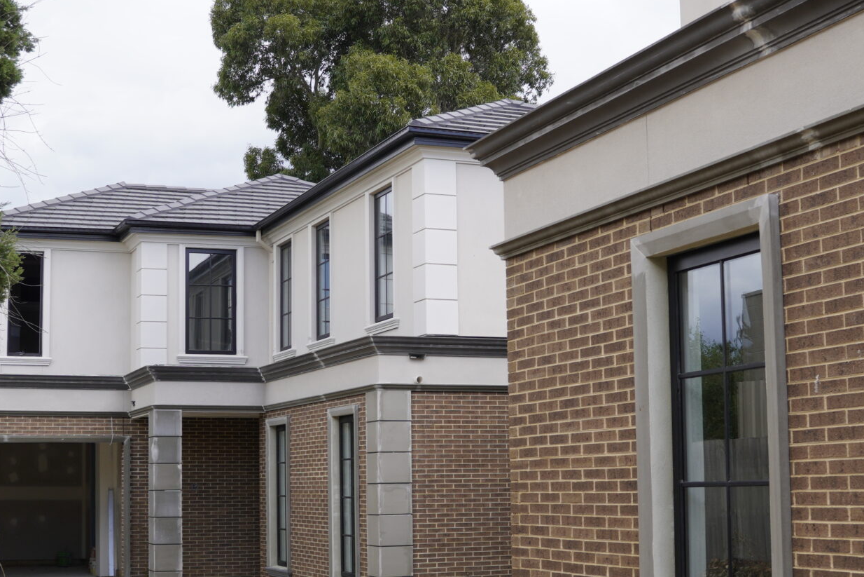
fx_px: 1344
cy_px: 314
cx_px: 441
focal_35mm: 56
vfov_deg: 24.2
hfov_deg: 35.6
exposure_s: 1/250
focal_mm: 18
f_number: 3.5
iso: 100
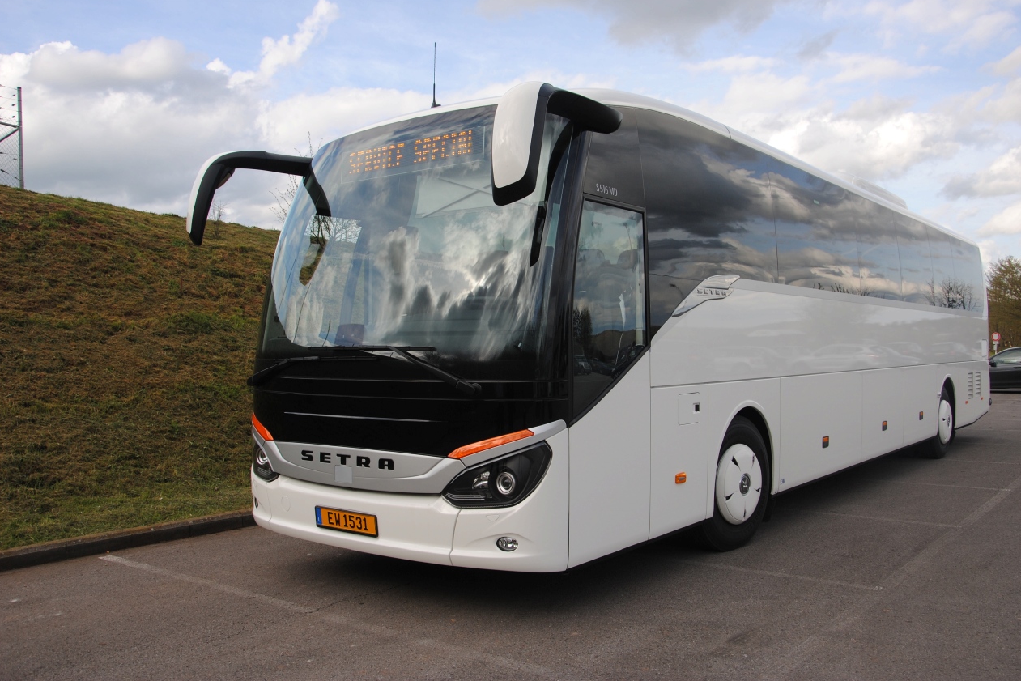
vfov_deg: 40.5
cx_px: 514
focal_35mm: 33
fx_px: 922
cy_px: 334
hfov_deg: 57.9
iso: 100
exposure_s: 1/250
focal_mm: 21
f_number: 5.6
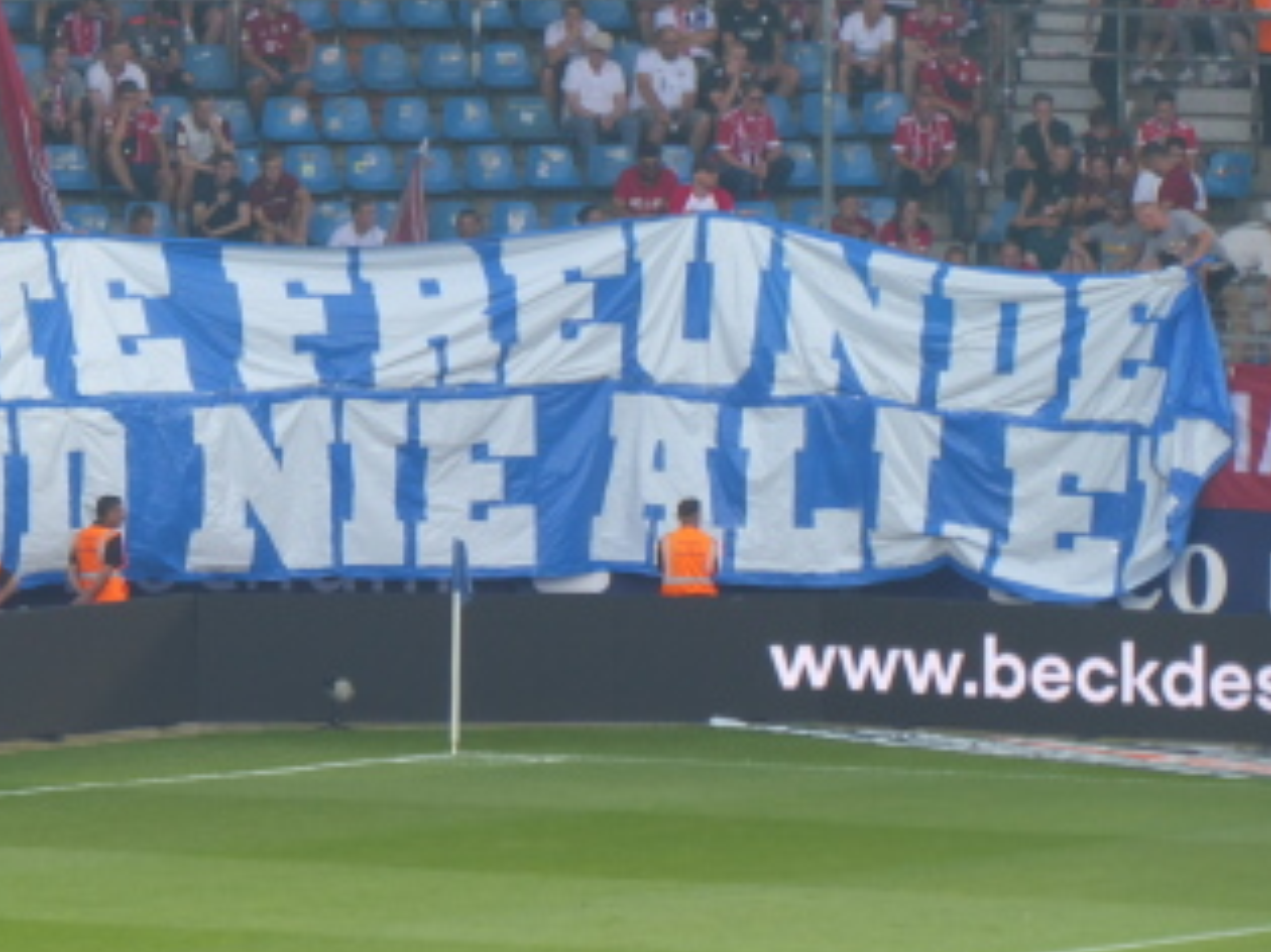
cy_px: 496
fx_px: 20994
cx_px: 456
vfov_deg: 2.6
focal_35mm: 572
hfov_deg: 3.5
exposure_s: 1/100
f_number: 6
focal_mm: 71.7
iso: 160
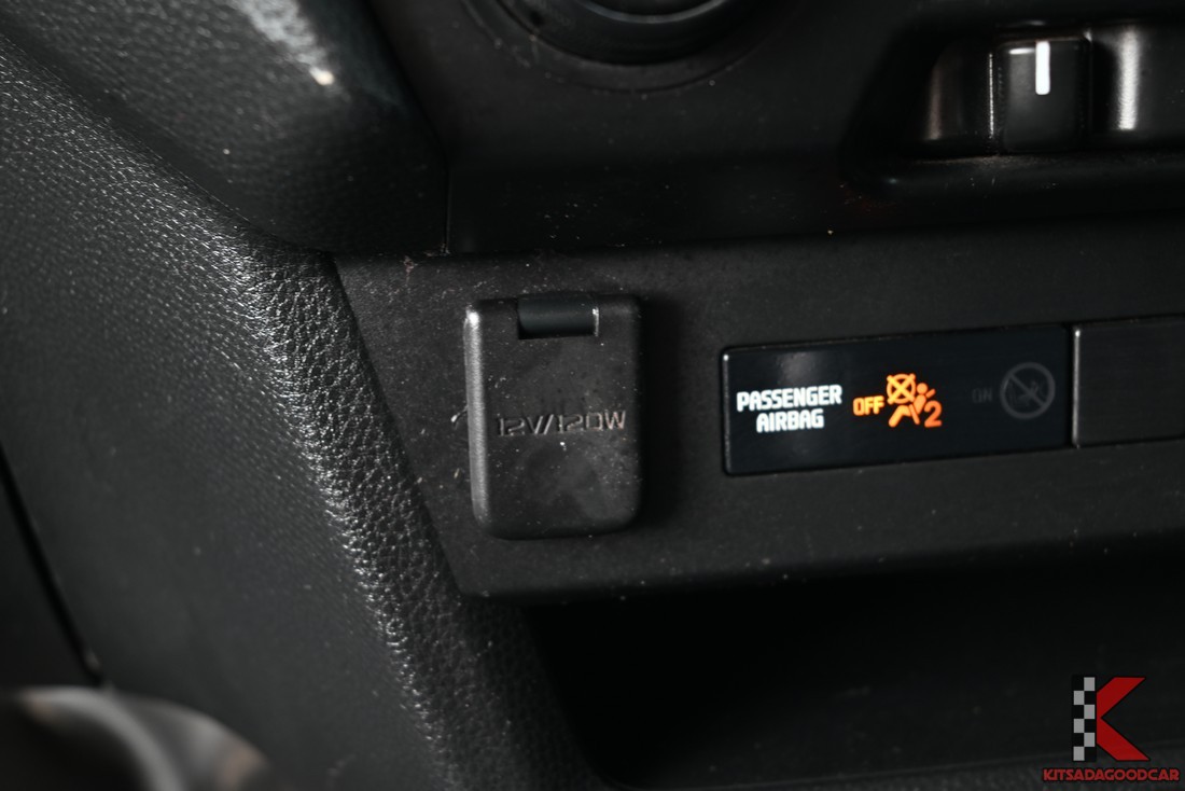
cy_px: 396
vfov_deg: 28.7
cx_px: 592
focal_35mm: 47
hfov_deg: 41.9
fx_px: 1547
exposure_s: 1/15
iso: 400
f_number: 6.7
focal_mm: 47
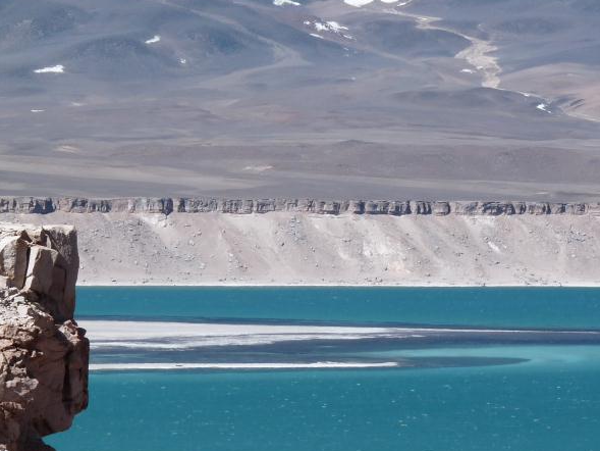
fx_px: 4282
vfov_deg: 6.0
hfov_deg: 8.0
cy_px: 171
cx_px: 389
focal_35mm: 247
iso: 100
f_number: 6.3
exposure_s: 1/500
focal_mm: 25.2
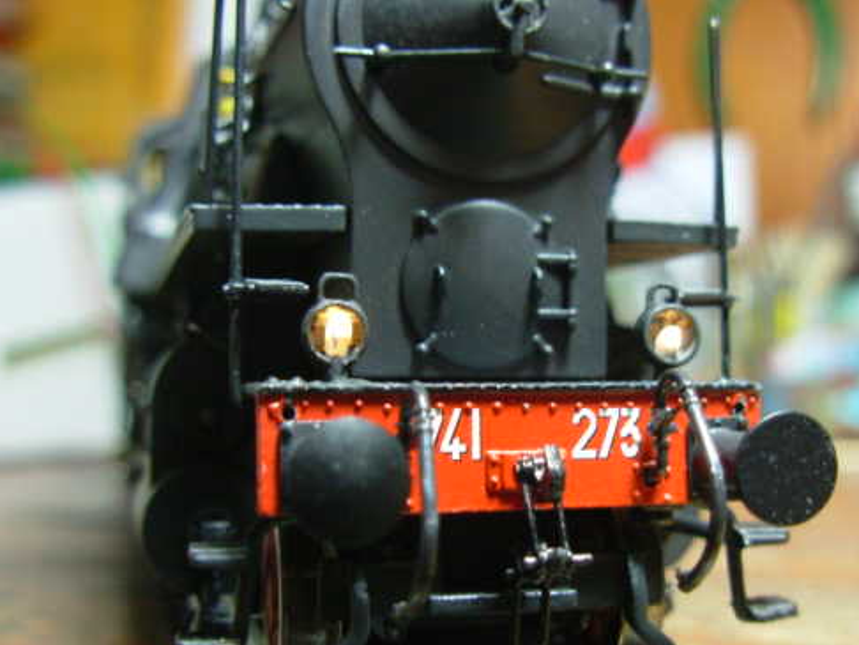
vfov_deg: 29.1
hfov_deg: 37.9
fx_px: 1241
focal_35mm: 50
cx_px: 551
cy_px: 380
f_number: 2.9
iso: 159
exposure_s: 1/15.1
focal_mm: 6.3
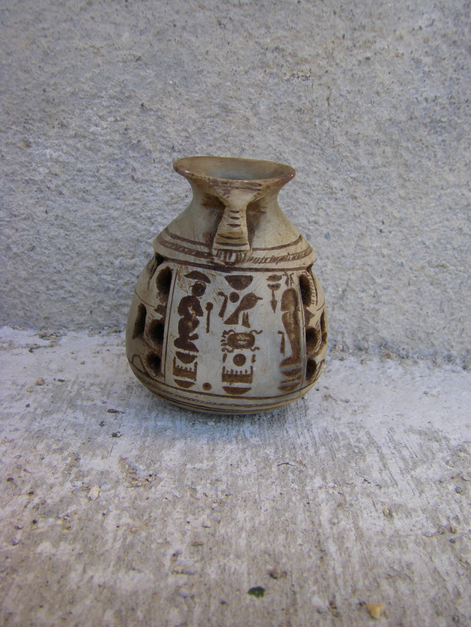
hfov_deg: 37.7
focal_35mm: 38
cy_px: 314
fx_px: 689
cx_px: 236
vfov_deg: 49.0
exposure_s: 1/50
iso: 100
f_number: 3.5
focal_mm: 6.3
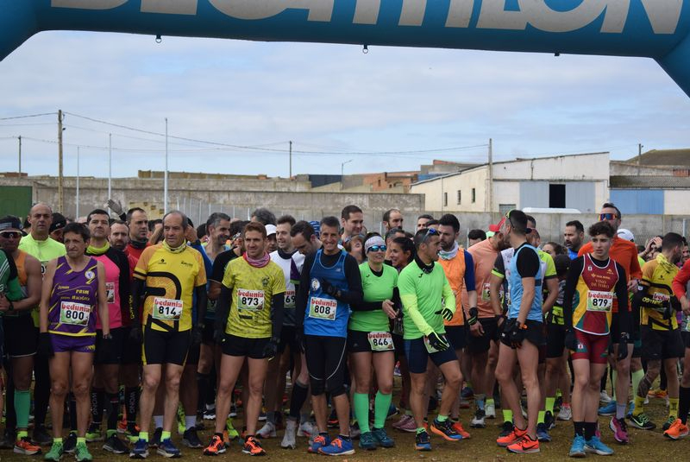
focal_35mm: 82
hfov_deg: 24.6
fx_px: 1583
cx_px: 345
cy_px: 231
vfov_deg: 16.6
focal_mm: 55
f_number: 5.6
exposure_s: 1/1250
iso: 400
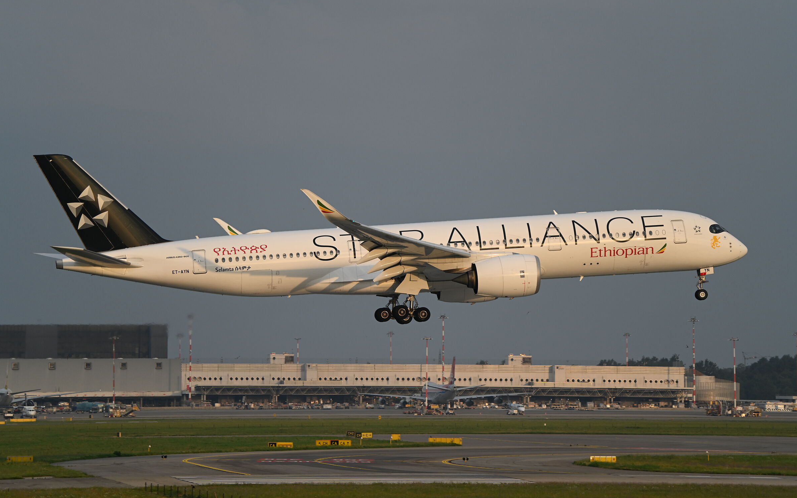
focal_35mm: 230
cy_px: 248
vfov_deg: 5.7
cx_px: 398
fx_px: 4996
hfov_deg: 9.1
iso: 400
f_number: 6.3
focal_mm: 225
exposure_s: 1/1000
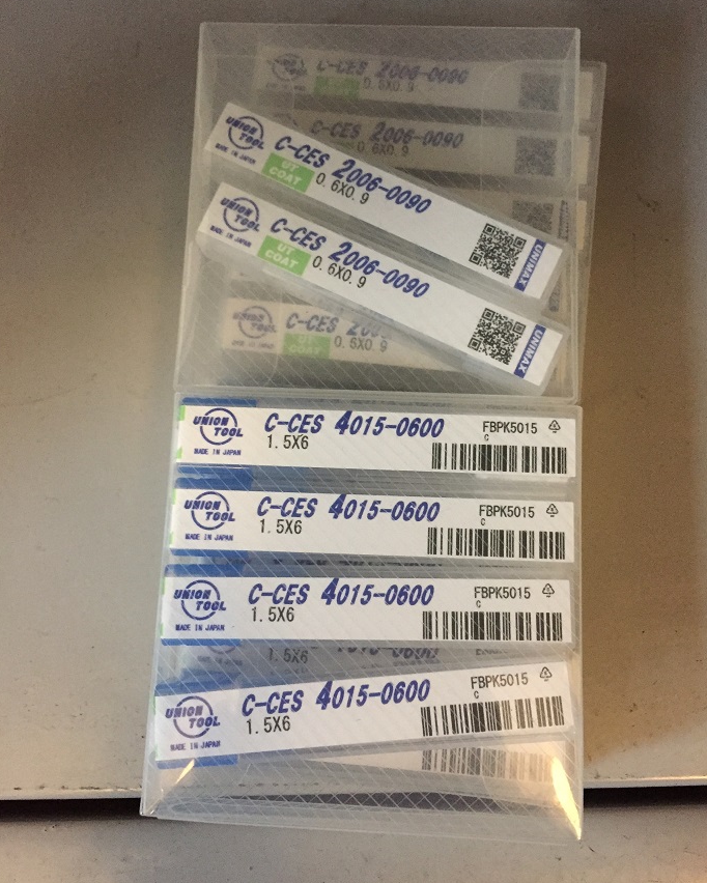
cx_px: 358
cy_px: 408
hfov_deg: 47.1
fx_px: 811
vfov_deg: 57.1
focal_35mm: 31
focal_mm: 4.15
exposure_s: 1/17
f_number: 2.2
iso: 320
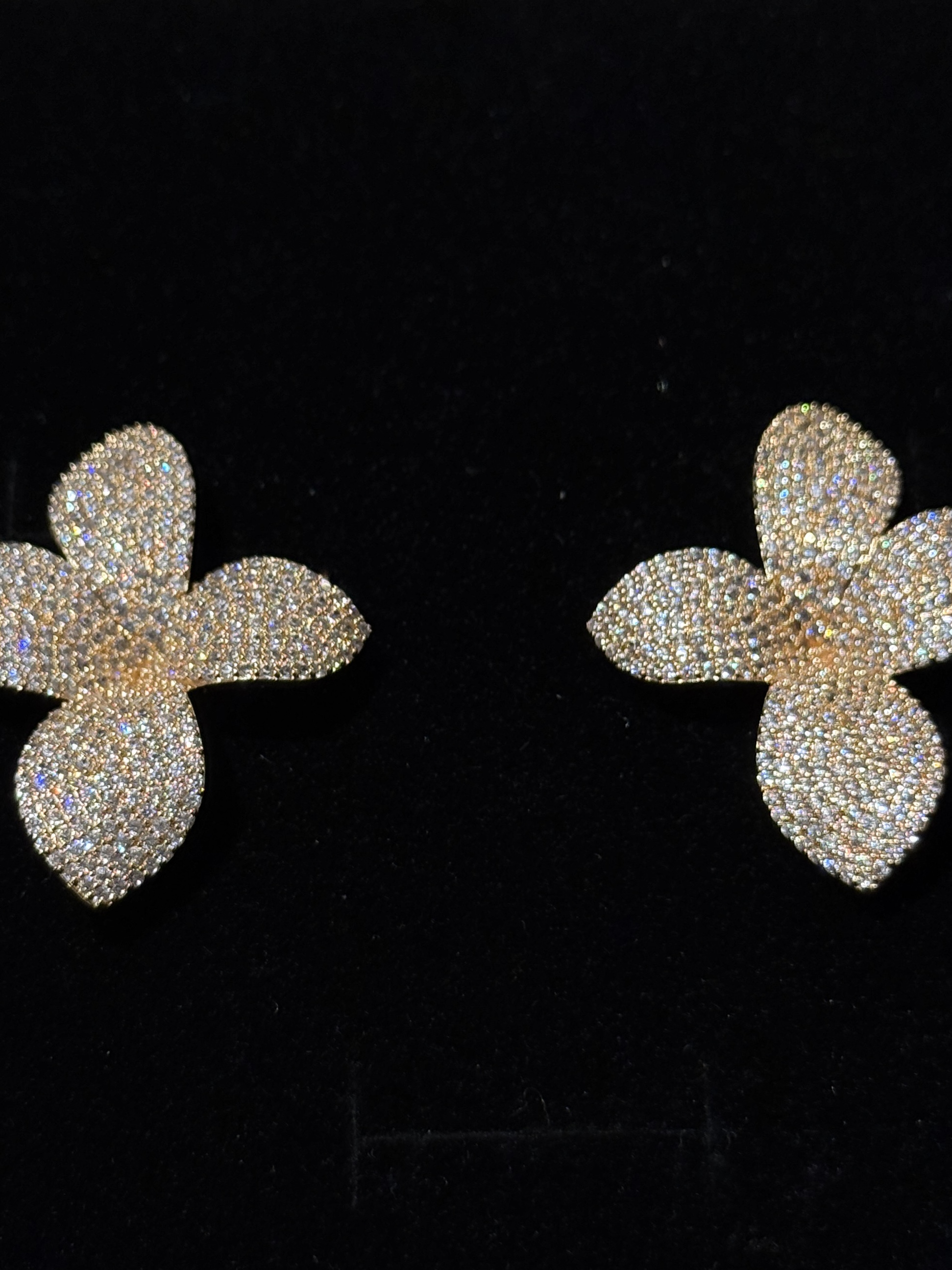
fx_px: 1760
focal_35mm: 48
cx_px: 476
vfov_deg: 39.7
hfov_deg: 30.3
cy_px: 635
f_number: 1.78
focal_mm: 6.76
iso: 125
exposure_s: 1/150
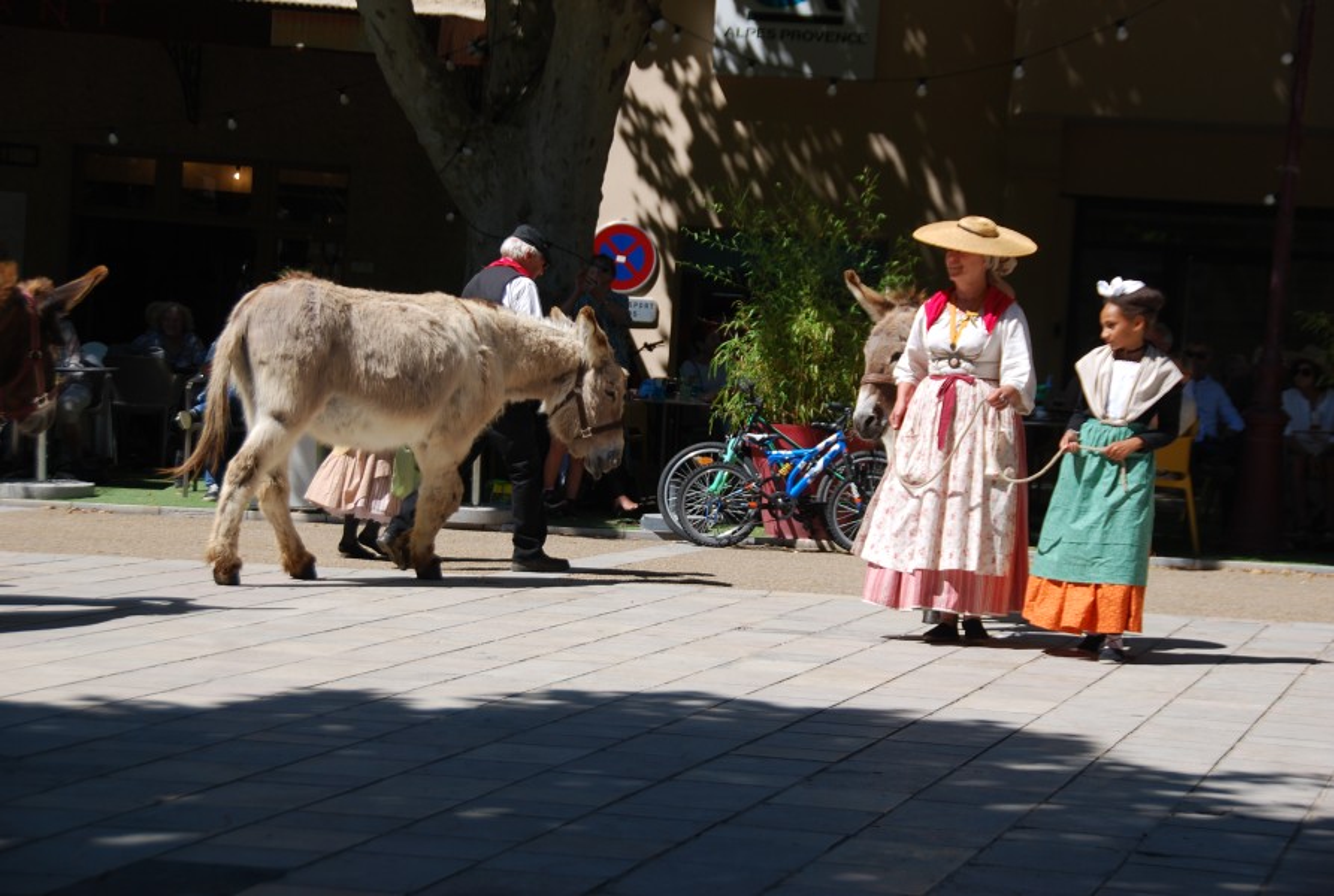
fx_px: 3343
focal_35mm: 90
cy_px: 448
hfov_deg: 22.6
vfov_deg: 15.3
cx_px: 667
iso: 100
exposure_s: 1/500
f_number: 5.6
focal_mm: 60
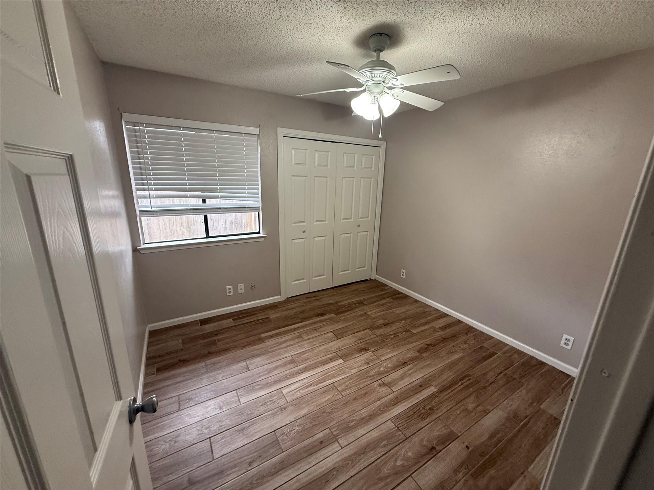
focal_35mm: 14
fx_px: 265
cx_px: 327
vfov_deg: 85.7
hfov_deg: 102.1
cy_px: 245
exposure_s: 1/60
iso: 200
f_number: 2.2
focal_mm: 2.22
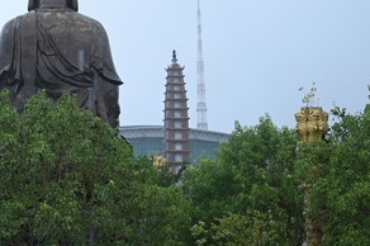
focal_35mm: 69
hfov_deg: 27.9
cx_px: 18
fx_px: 708
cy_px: 65
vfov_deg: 19.6
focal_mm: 31
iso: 100
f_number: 4
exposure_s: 1/125
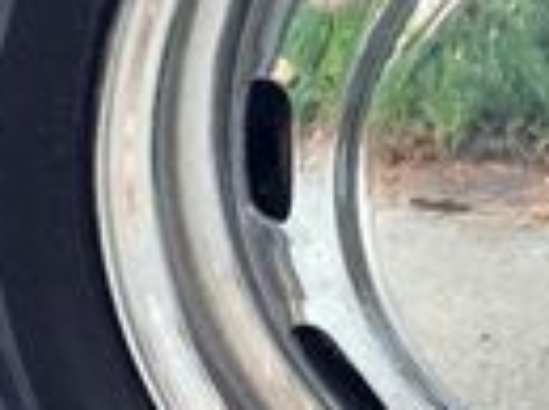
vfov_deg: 9.7
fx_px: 2422
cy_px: 127
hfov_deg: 12.6
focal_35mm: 153
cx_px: 646
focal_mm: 3.3
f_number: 2.4
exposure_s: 1/30
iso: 50
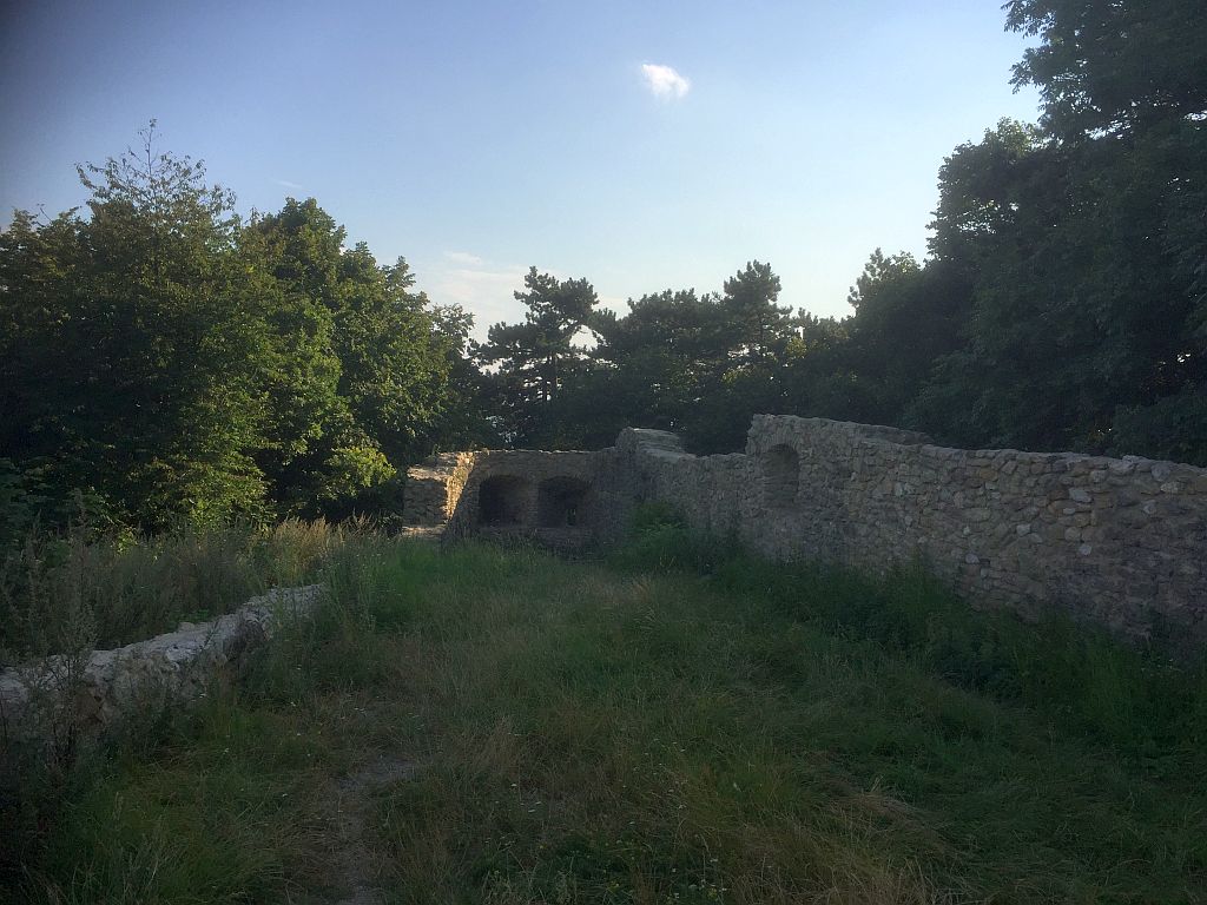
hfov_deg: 61.7
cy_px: 452
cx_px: 604
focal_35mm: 29
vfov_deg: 48.2
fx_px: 1011
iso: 32
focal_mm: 4.15
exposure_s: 1/1799
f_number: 2.2
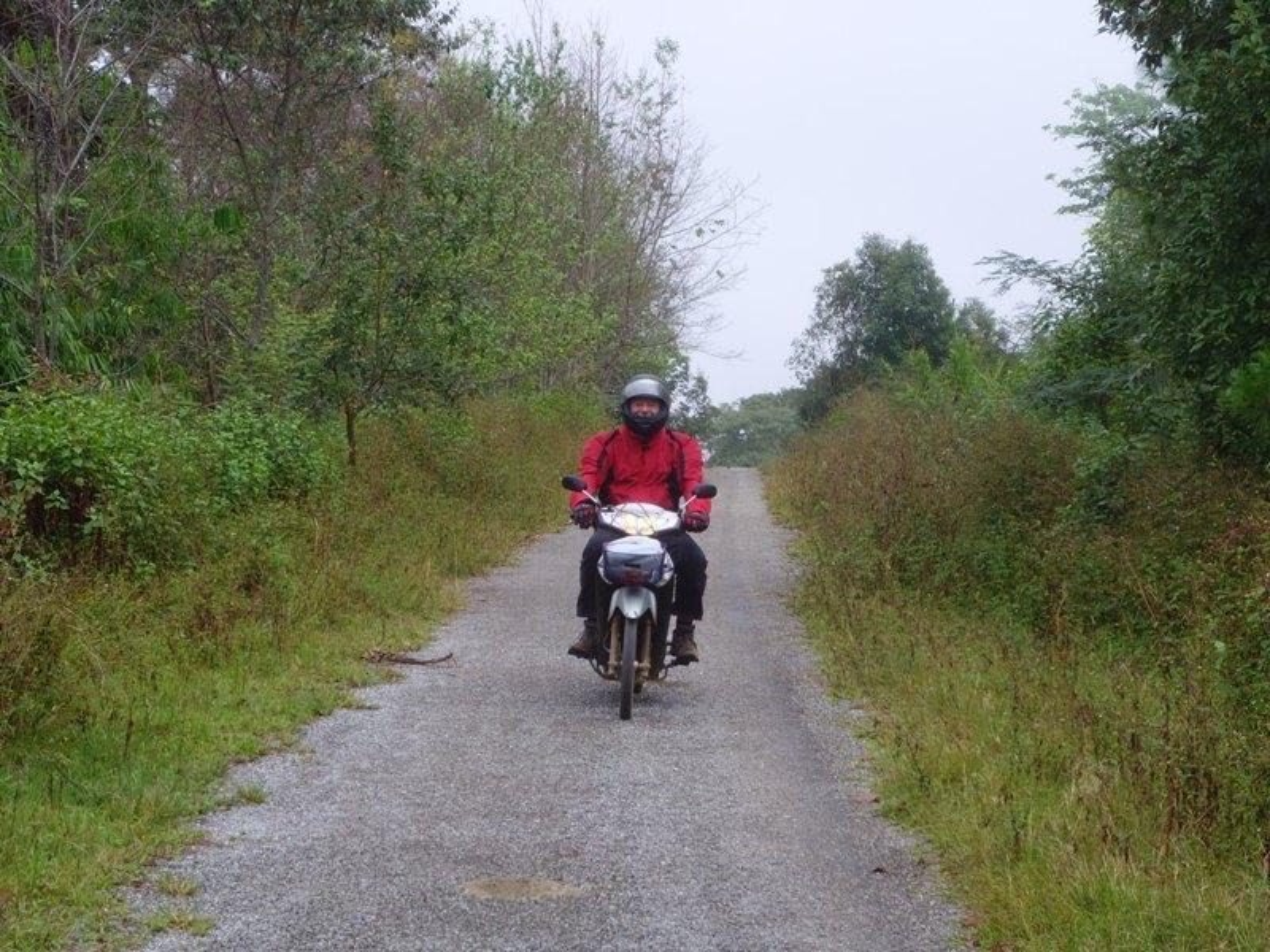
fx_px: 2935
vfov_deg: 18.4
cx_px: 635
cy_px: 476
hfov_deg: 24.4
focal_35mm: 80
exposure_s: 1/180
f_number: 7.4
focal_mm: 13.7
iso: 80
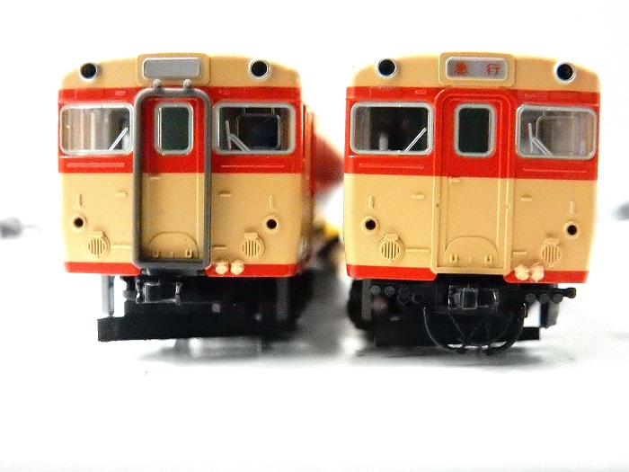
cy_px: 236
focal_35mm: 51
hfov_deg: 37.5
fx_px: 927
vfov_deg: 28.6
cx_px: 314
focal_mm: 9
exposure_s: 1/20
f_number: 4.5
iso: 3200
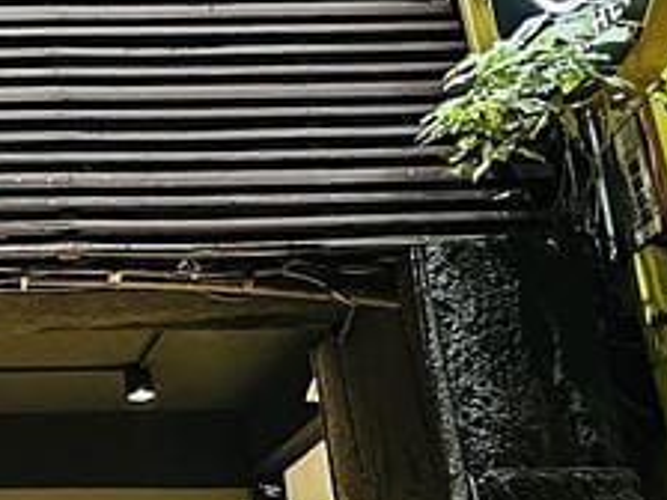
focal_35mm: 75
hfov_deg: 23.6
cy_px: 193
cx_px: -146
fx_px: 1445
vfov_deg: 19.6
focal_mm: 2.22
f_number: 2.2
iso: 1250
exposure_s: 1/40
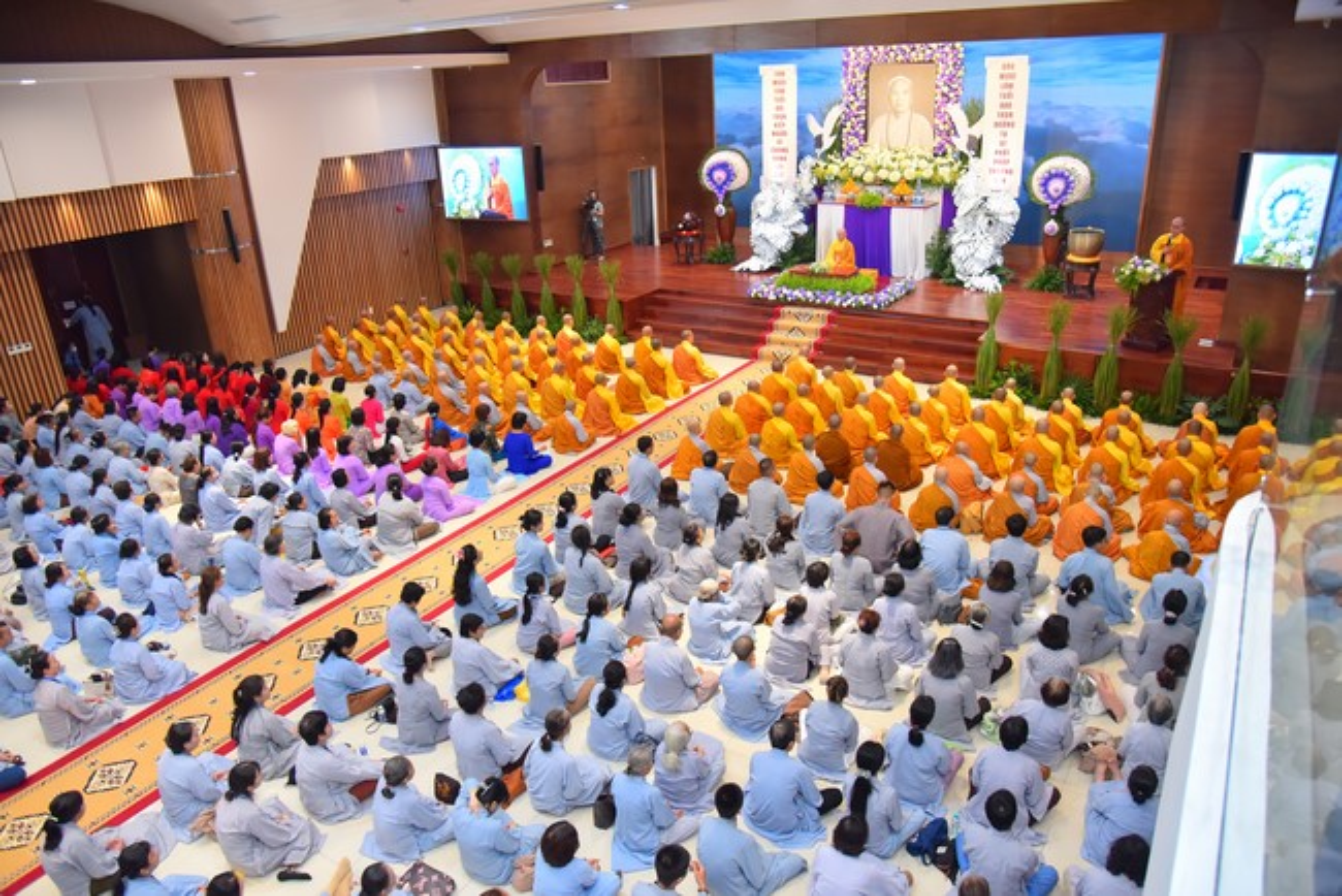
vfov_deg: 53.2
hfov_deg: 73.7
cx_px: 671
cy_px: 448
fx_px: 895
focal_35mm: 24
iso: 1250
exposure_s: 1/125
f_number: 4.5
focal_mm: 24
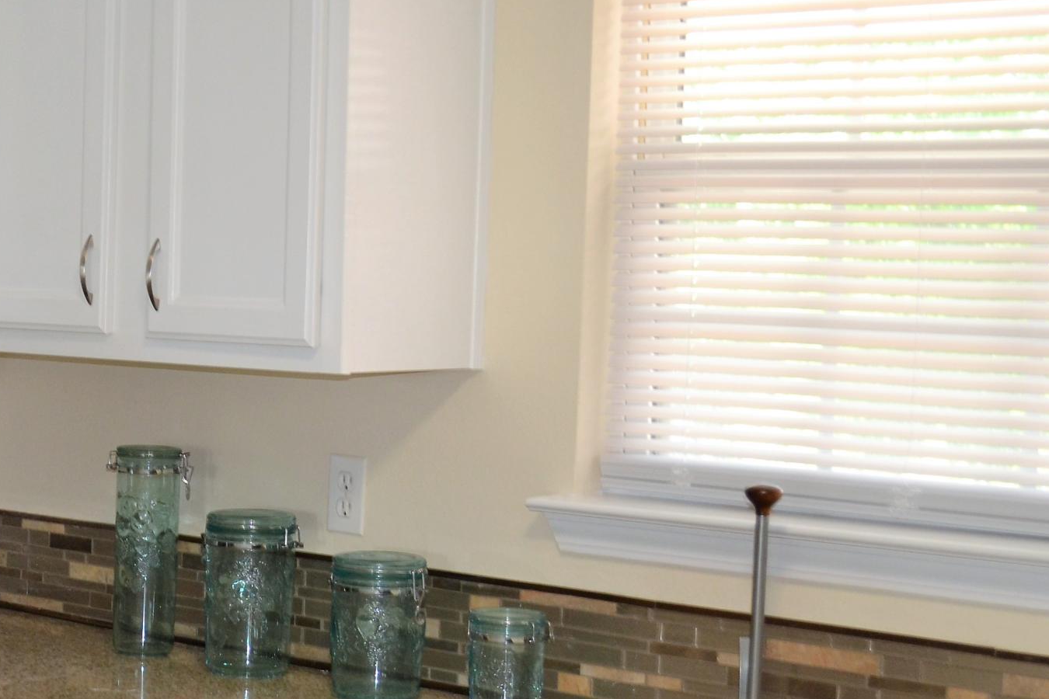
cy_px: 436
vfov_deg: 17.0
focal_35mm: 80
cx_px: 23
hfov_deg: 24.3
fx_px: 2331
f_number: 4
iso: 560
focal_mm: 24
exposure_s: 1/60
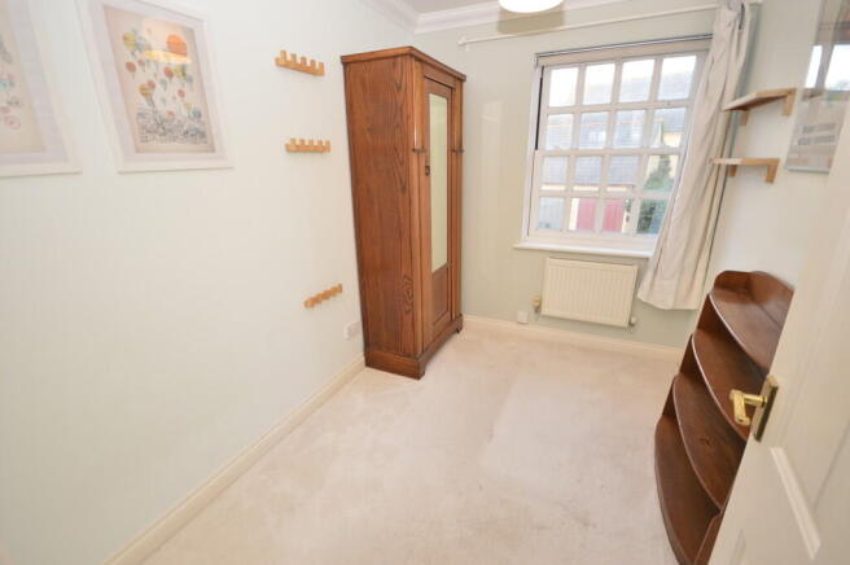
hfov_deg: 100.4
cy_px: 282
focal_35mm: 15
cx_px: 425
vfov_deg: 77.2
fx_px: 354
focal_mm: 10
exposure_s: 1/60
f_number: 4
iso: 400
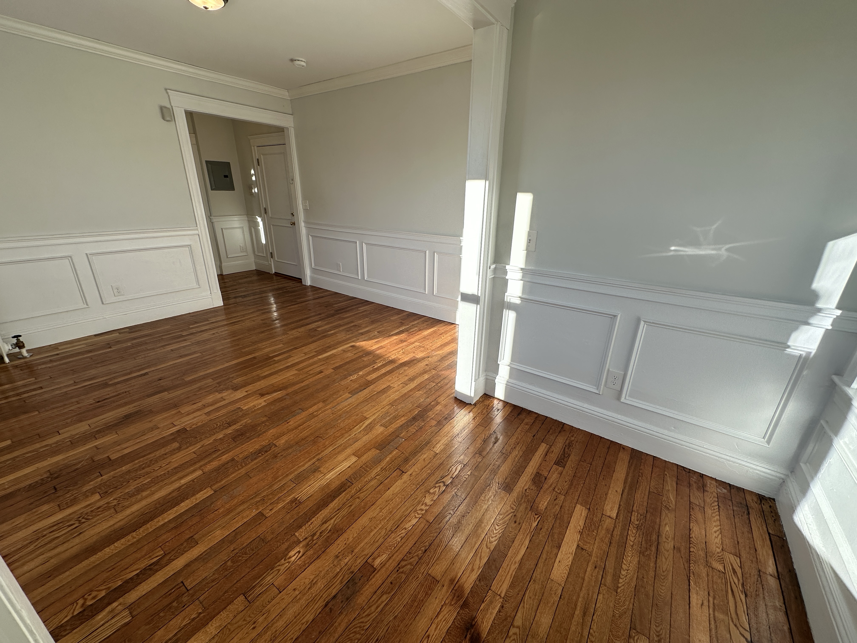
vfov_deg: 85.7
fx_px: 347
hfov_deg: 102.1
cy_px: 322
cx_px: 428
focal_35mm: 14
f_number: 2.2
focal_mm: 2.22
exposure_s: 1/348
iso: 40
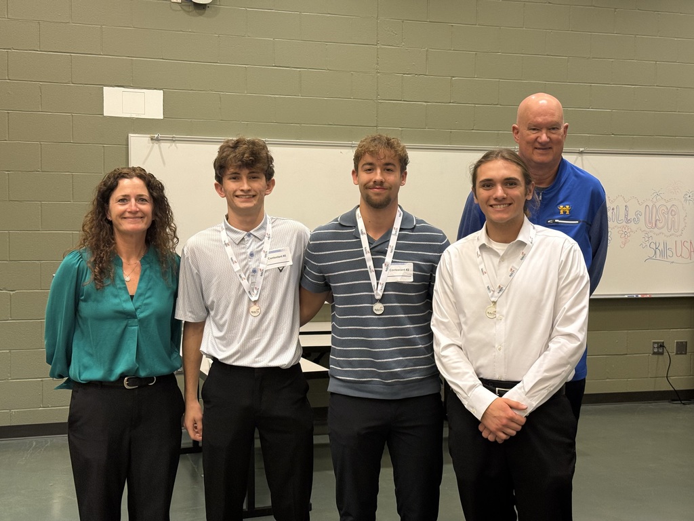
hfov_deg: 39.7
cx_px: 347
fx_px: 962
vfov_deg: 30.3
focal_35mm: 48
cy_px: 260
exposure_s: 1/40
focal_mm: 6.76
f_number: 1.78
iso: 200
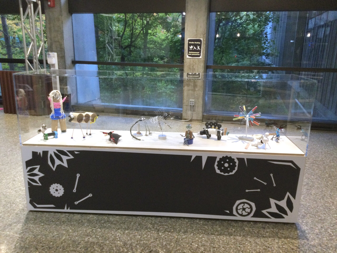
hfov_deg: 58.4
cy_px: 126
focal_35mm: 31
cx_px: 168
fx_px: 302
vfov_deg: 45.4
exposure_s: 1/30
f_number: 2.4
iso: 125
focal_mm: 3.3
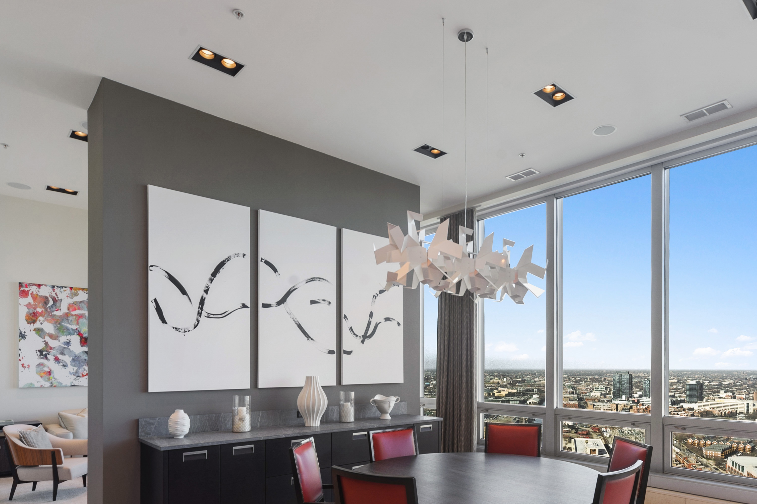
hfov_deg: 73.5
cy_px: 345
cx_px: 427
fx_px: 504
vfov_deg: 51.8
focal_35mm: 24
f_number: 8
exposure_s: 1/8
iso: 200
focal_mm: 17
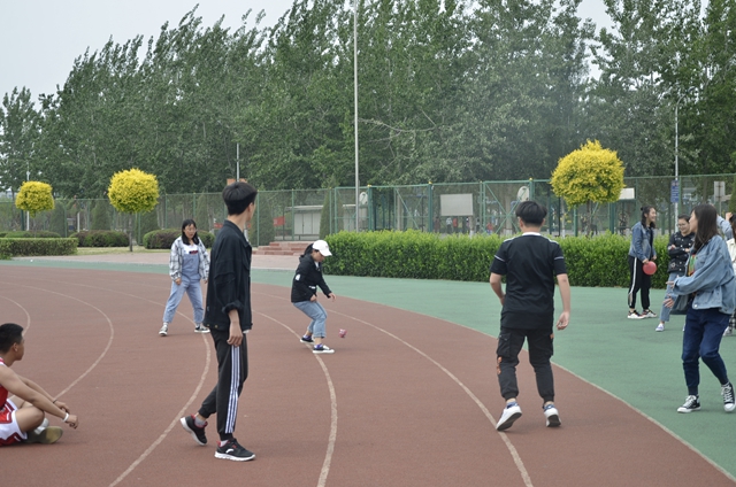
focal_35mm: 60
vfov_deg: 22.5
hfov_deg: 33.5
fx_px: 1224
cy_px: 244
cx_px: 368
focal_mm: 40
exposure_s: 1/350
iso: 100
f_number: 6.7
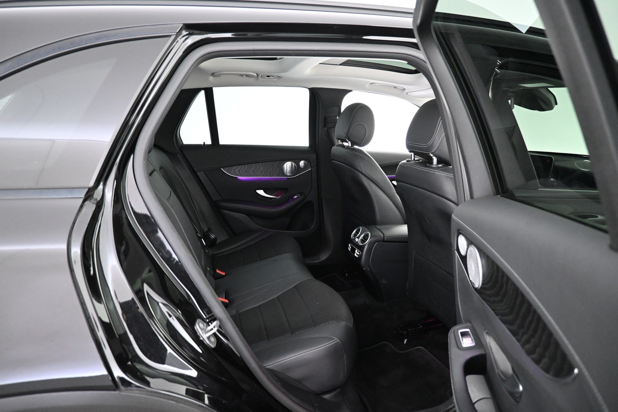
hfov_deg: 73.7
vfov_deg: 53.1
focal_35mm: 24
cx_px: 309
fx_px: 412
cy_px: 206
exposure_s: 1/25
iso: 4000
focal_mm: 16
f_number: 3.5
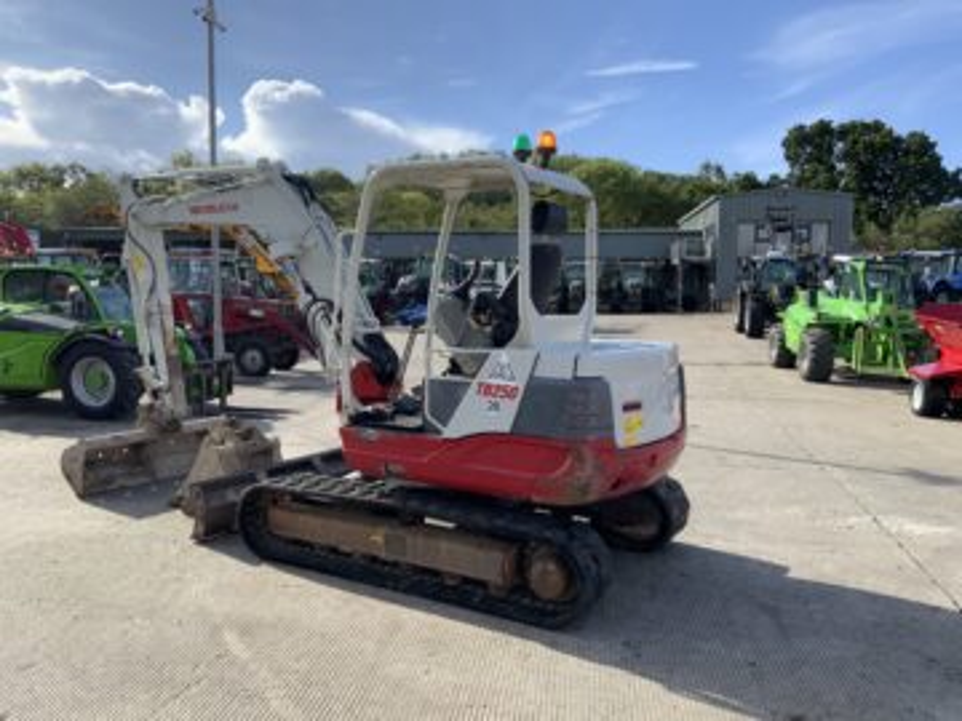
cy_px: 360
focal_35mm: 29
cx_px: 481
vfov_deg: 48.2
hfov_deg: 61.7
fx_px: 806
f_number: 1.8
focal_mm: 3
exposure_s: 1/1342
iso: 16
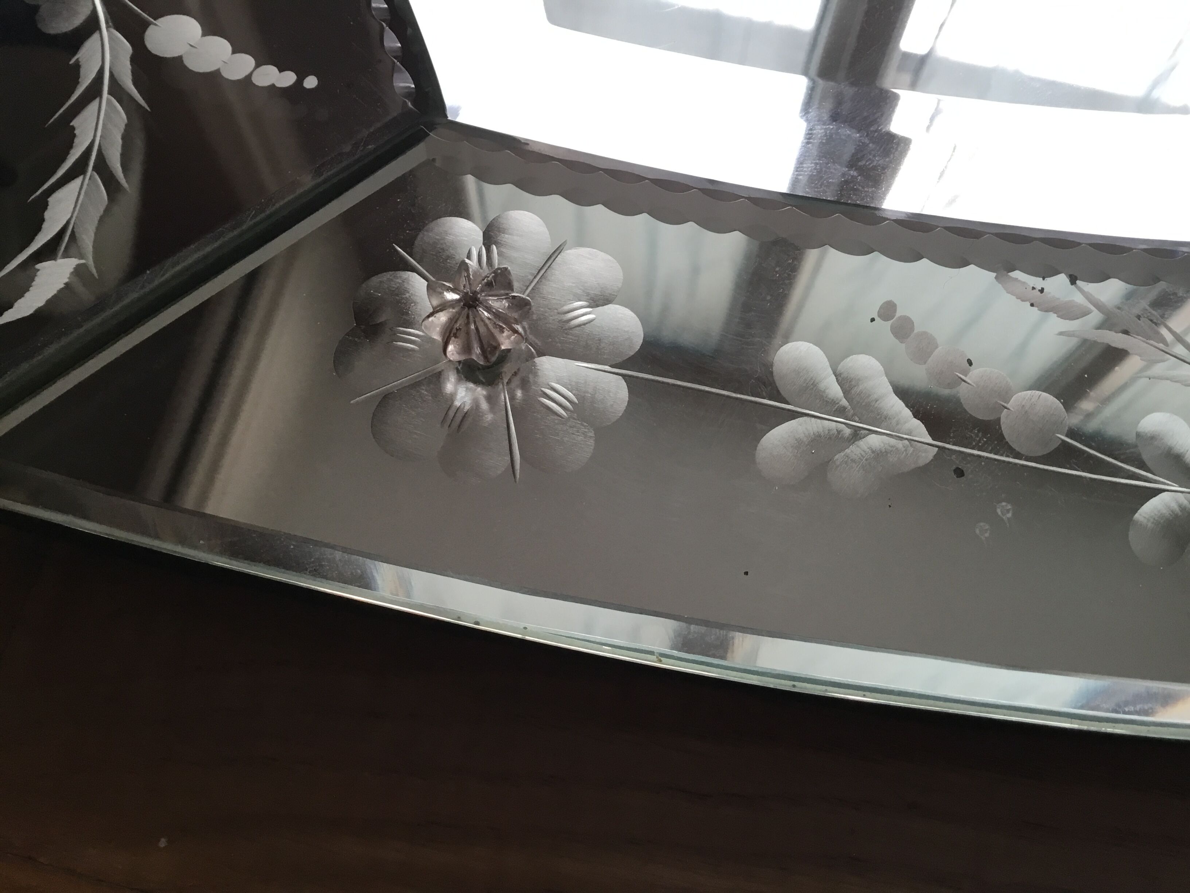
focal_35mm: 31
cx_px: 595
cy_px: 446
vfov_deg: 45.4
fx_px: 1066
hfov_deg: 58.4
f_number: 2.4
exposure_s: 1/33
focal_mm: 3.3
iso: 100
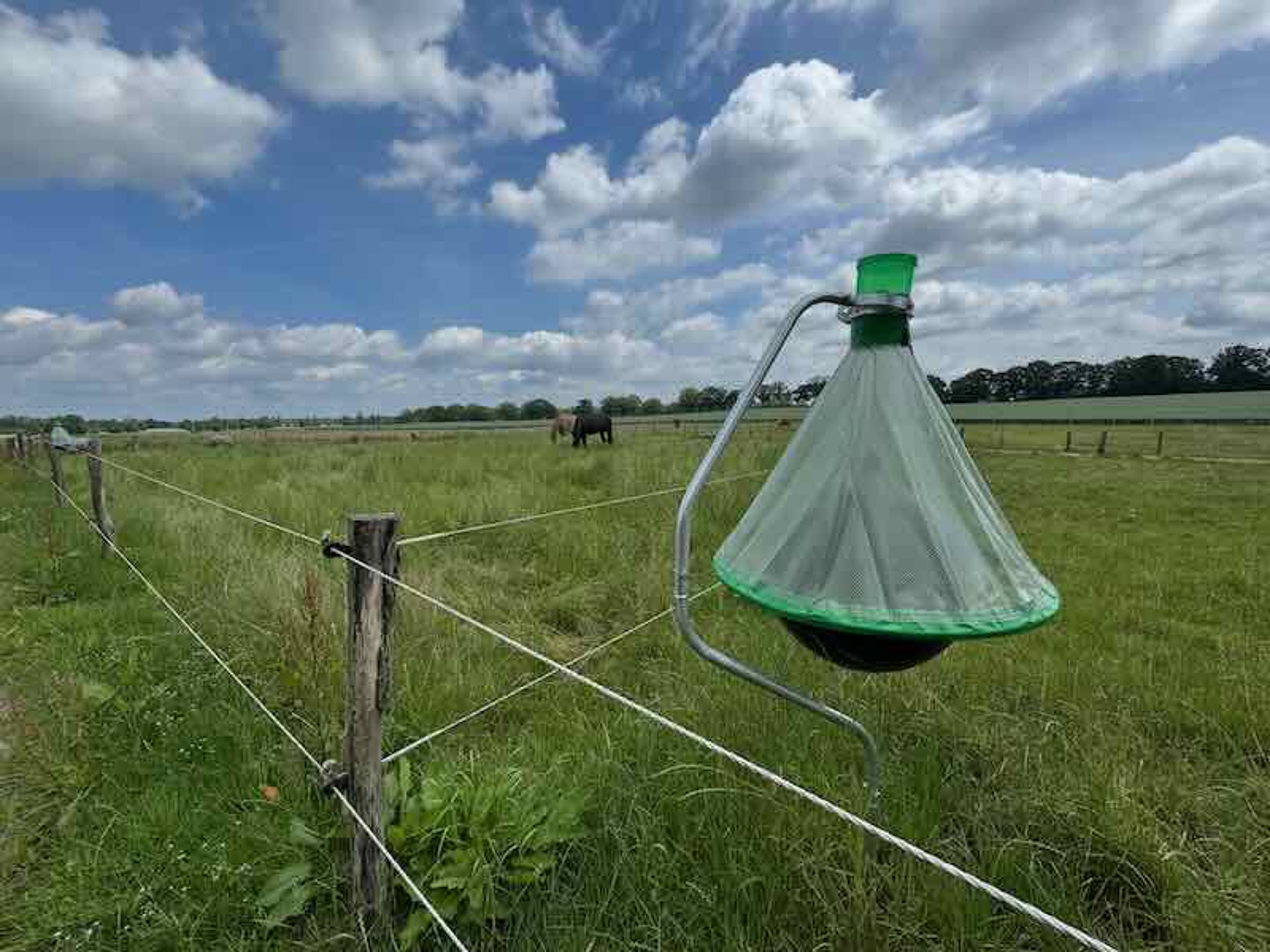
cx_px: 635
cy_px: 476
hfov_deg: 102.1
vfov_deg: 85.7
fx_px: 514
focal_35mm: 14
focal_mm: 2.22
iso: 50
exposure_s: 1/2083
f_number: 2.2
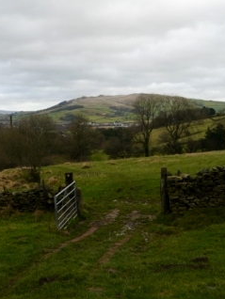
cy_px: 151
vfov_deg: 33.8
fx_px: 493
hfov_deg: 25.7
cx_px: 92
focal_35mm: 57
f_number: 4.3
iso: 160
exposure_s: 1/60
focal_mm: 21
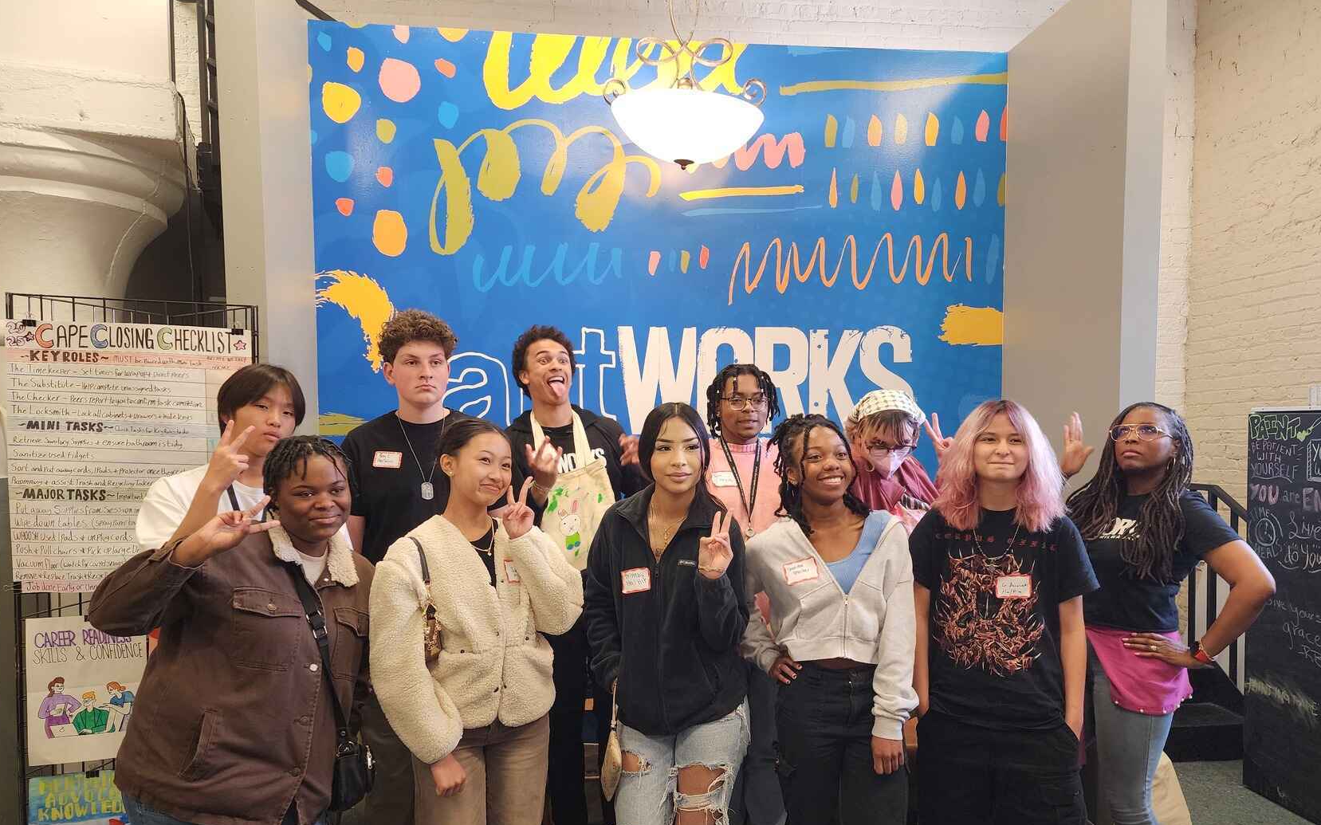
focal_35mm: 26
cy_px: 483
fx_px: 936
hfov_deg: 70.4
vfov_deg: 47.4
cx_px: 680
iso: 320
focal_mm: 6.4
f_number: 1.8
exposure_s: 1/120
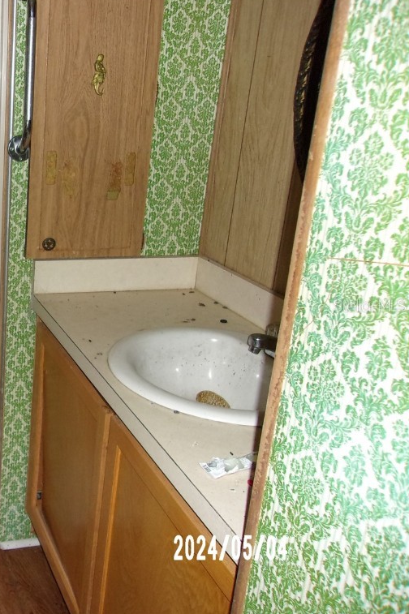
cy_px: 305
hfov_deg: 32.1
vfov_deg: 50.7
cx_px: -6
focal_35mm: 38
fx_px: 648
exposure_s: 1/34
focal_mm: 4.9
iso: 200
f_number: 3
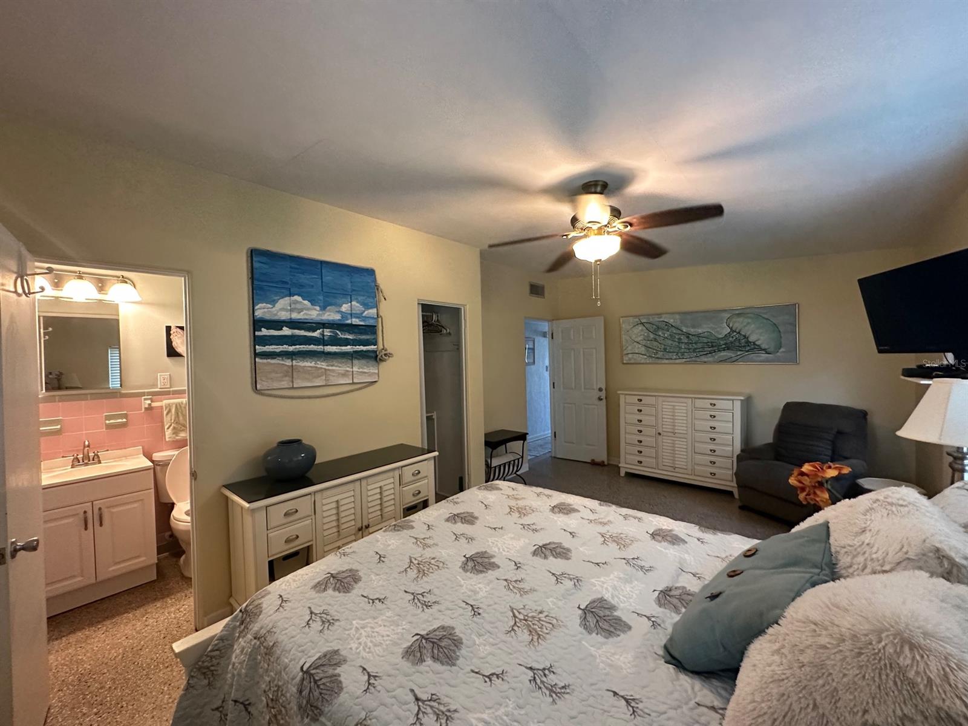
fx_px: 391
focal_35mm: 14
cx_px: 484
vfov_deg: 85.7
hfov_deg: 102.1
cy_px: 363
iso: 400
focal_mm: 2.22
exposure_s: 1/60
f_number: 2.2
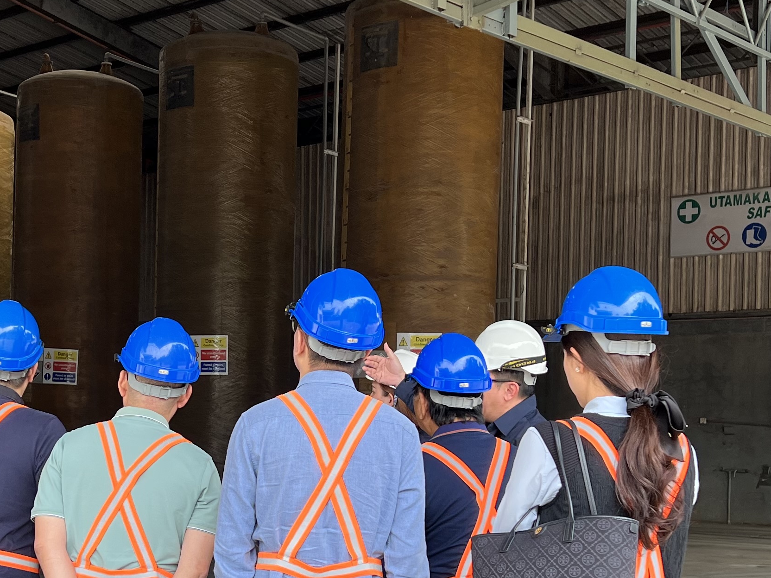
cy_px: 450
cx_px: 212
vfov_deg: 23.0
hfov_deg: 30.3
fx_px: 1403
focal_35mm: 63
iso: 50
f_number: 1.5
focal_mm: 5.7
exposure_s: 1/387
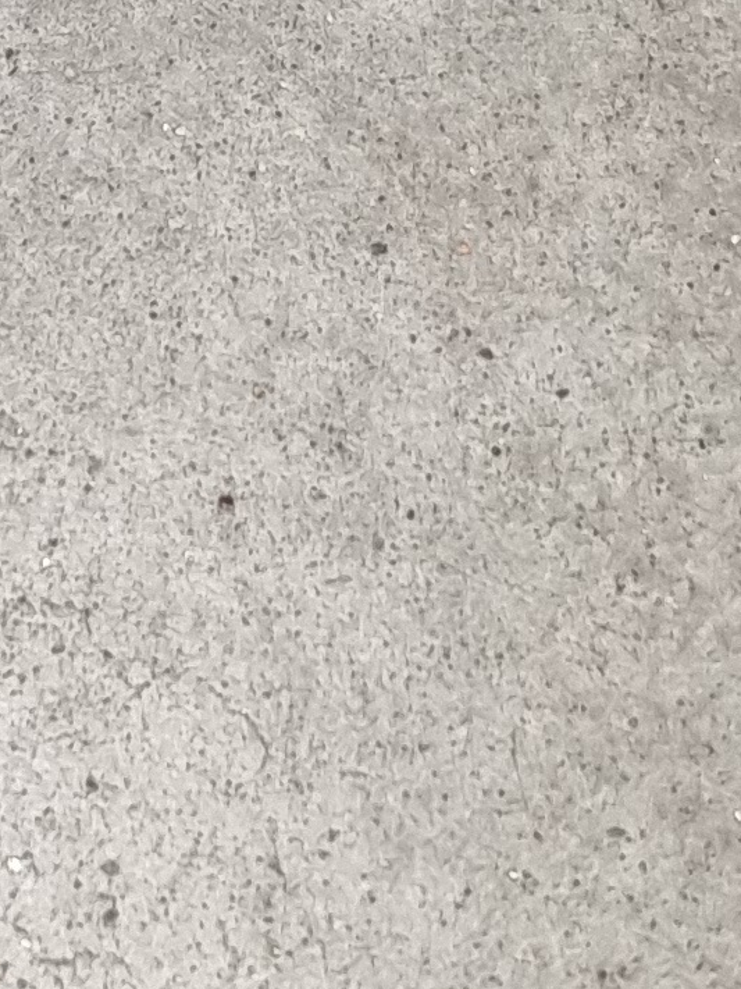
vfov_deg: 12.2
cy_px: -1238
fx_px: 3854
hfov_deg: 9.3
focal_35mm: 135
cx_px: -1294
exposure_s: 1/60.2
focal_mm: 6.7
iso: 200
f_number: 1.8
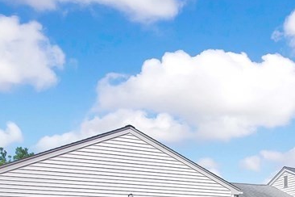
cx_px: 231
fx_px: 344
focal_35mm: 42
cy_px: 241
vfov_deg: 27.7
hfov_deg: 44.4
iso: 200
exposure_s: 1/800
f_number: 9
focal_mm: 10
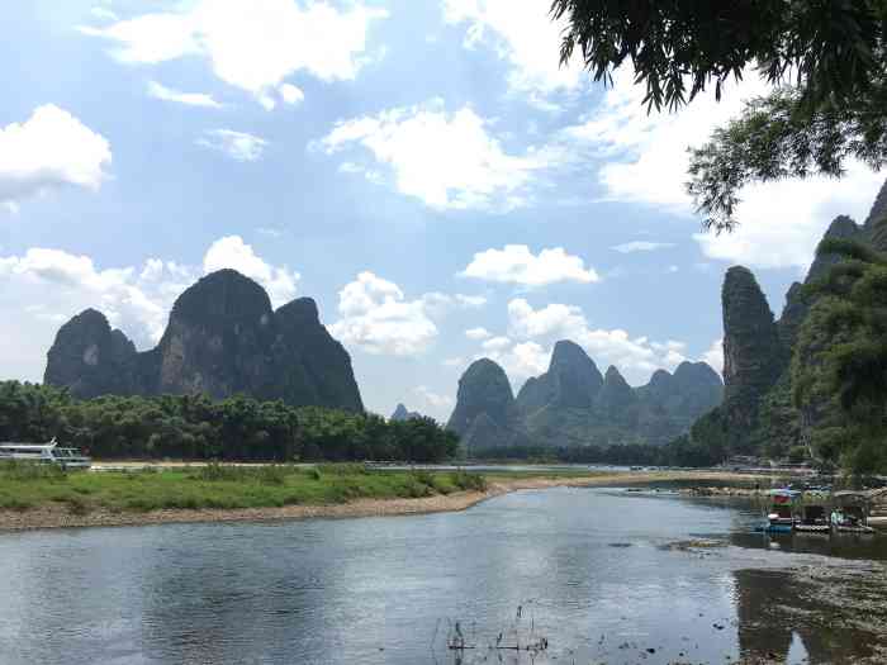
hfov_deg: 61.7
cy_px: 332
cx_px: 444
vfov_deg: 48.2
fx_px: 743
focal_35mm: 29
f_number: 2.2
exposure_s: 1/1202
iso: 25
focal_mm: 4.15
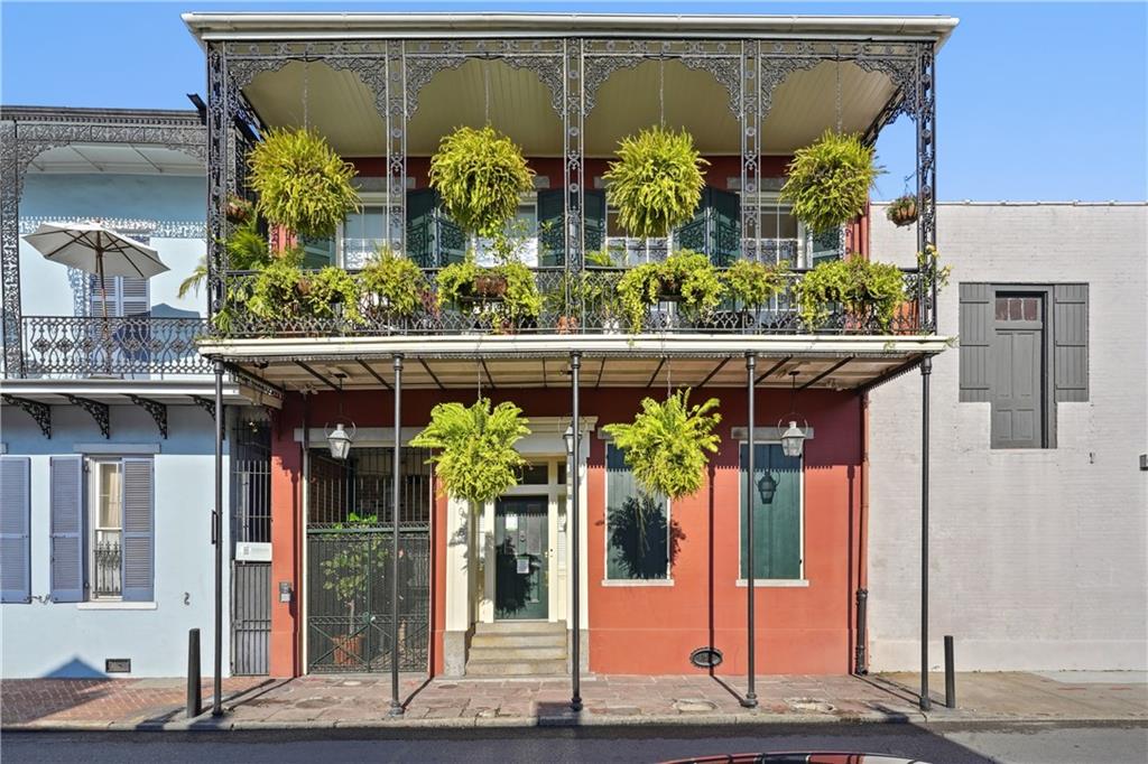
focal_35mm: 17
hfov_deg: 93.3
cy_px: 382
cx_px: 574
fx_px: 542
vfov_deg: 70.4
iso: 800
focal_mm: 17
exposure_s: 1/800
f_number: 11
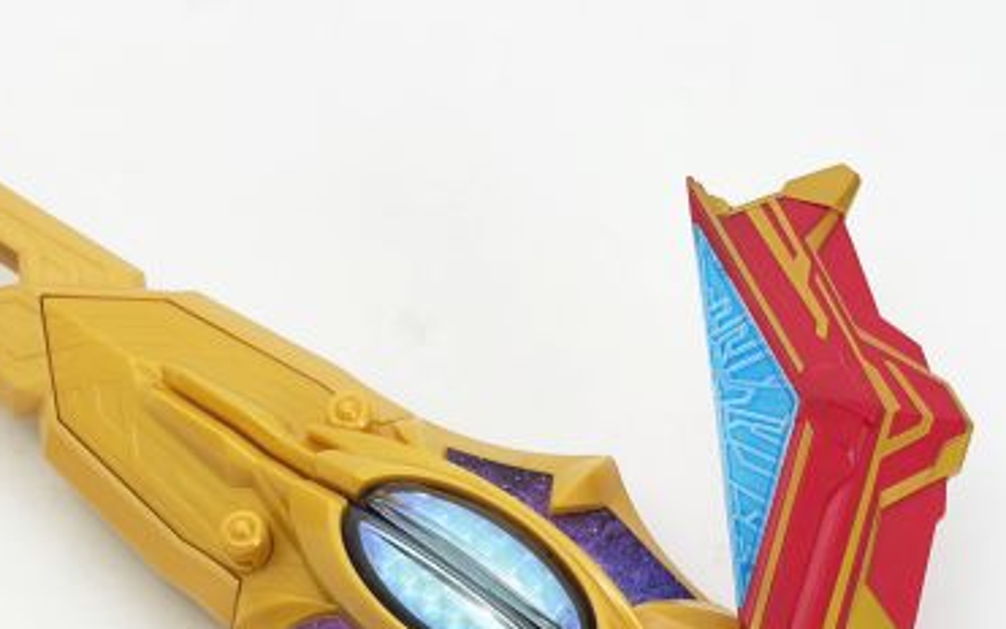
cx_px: 361
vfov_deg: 10.9
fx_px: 3263
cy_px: 683
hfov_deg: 17.5
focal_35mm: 119
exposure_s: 1/144
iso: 25
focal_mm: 5.96
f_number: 1.6
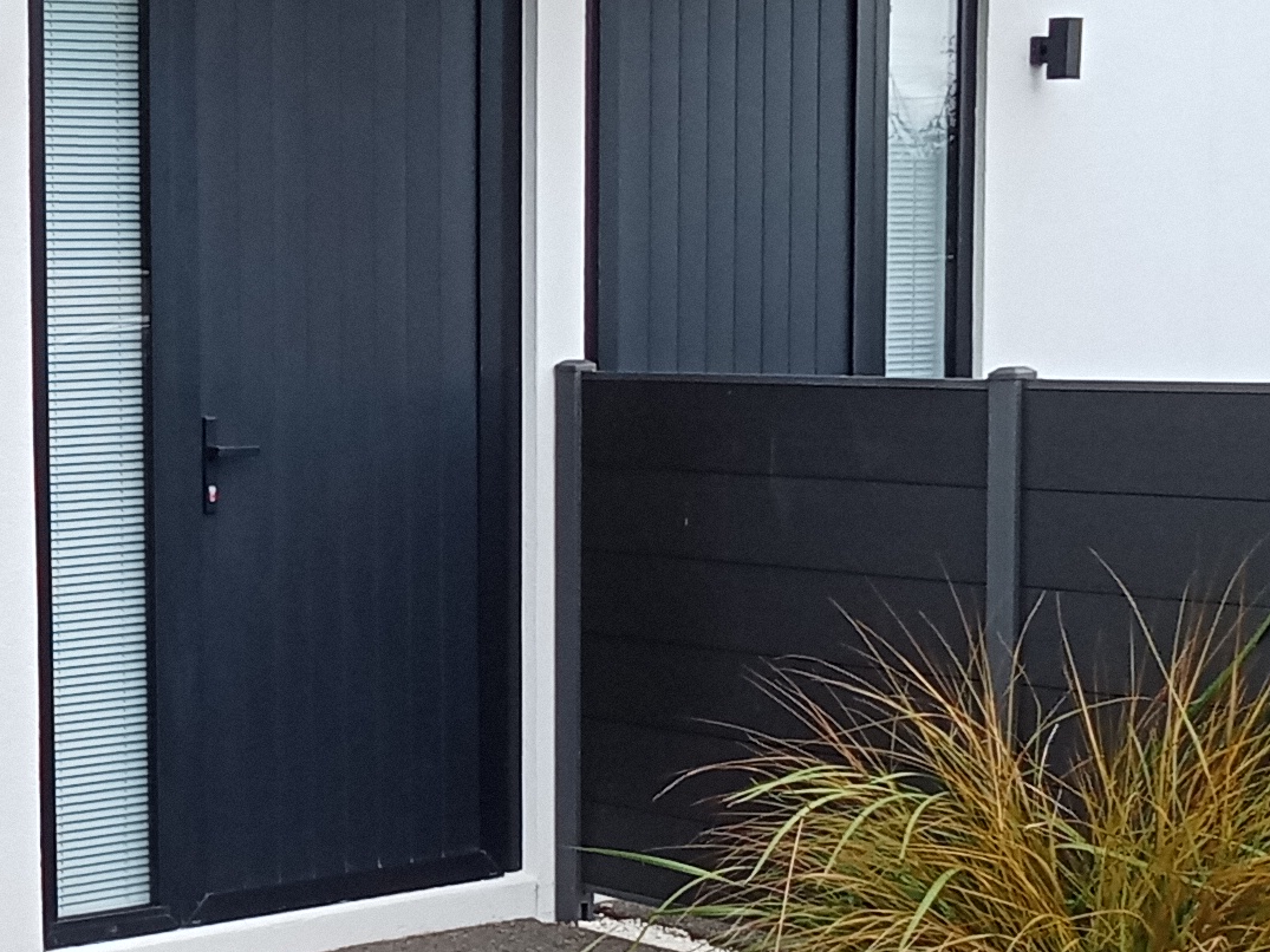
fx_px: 3008
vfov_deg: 18.0
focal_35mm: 82
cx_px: -130
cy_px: 576
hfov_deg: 22.5
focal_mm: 2.79
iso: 101
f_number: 2
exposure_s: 1/820
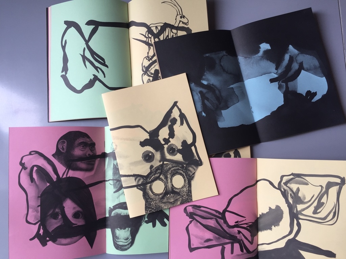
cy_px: 130
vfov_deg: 48.2
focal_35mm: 29
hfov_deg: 61.7
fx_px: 290
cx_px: 173
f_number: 2.2
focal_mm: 4.15
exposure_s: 1/120
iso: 32
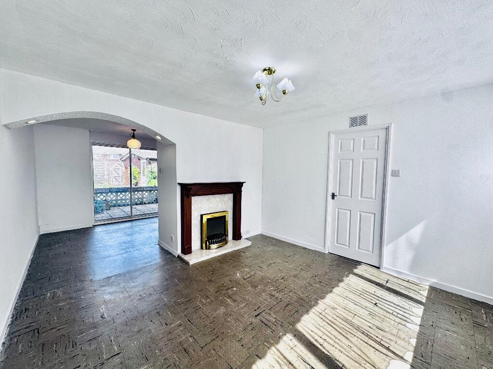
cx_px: 246
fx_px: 199
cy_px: 184
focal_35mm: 14
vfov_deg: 85.7
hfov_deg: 102.1
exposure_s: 1/293
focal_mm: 2.22
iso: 40
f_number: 2.2
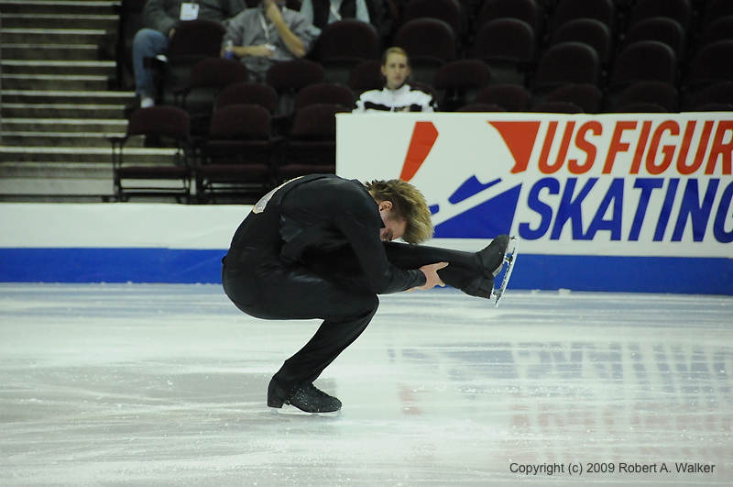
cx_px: 366
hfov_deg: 6.9
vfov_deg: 4.6
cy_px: 244
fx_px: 6100
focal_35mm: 300
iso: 3200
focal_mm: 200
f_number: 5.6
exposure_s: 1/800
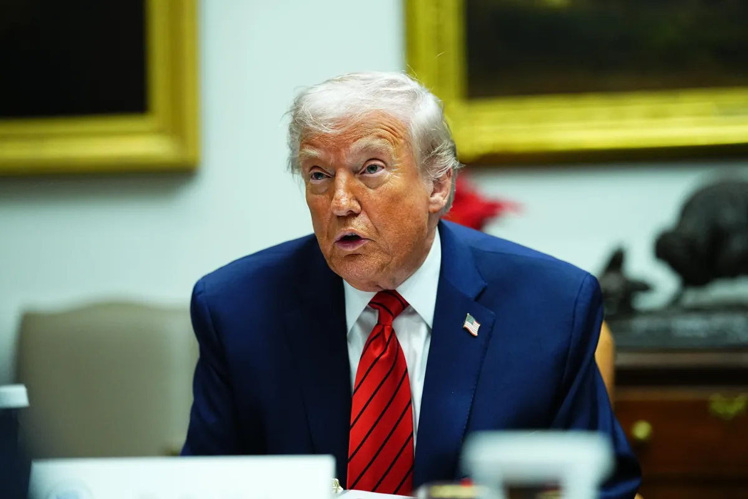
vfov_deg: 14.3
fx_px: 1995
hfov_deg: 21.2
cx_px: 374
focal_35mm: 96
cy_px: 250
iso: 4000
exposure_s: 1/320
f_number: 2.2
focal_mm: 96
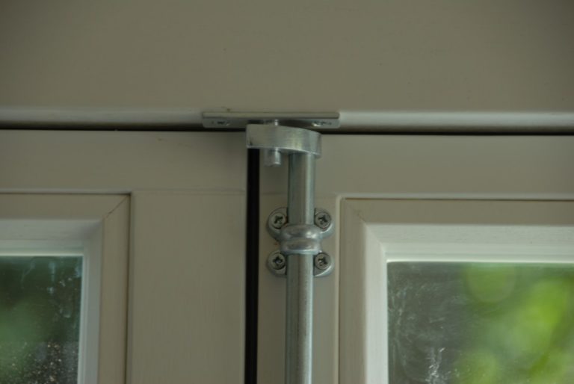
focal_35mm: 300
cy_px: 192
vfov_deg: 4.6
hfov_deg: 6.9
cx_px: 287
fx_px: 4789
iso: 100
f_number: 5.6
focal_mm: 200
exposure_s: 1/30
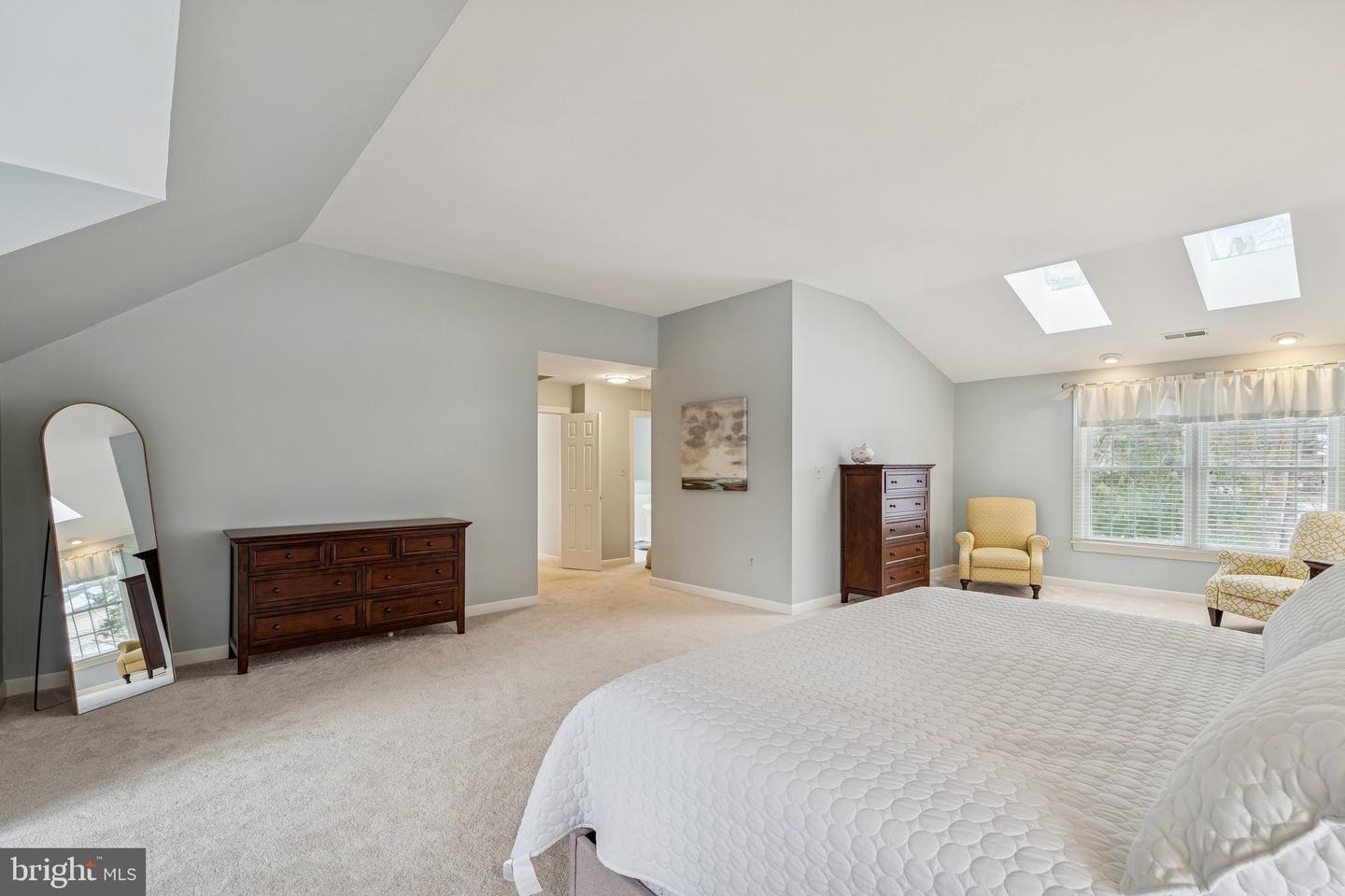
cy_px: 448
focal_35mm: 16
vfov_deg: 73.7
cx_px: 672
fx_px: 598
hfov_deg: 96.7
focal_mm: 16
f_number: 8
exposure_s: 1/6
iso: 200
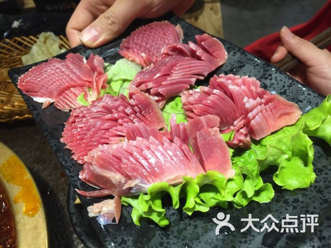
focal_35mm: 29
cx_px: 166
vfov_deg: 48.2
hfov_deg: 61.7
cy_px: 124
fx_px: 277
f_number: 2.2
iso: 40
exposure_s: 1/33
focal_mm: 4.15
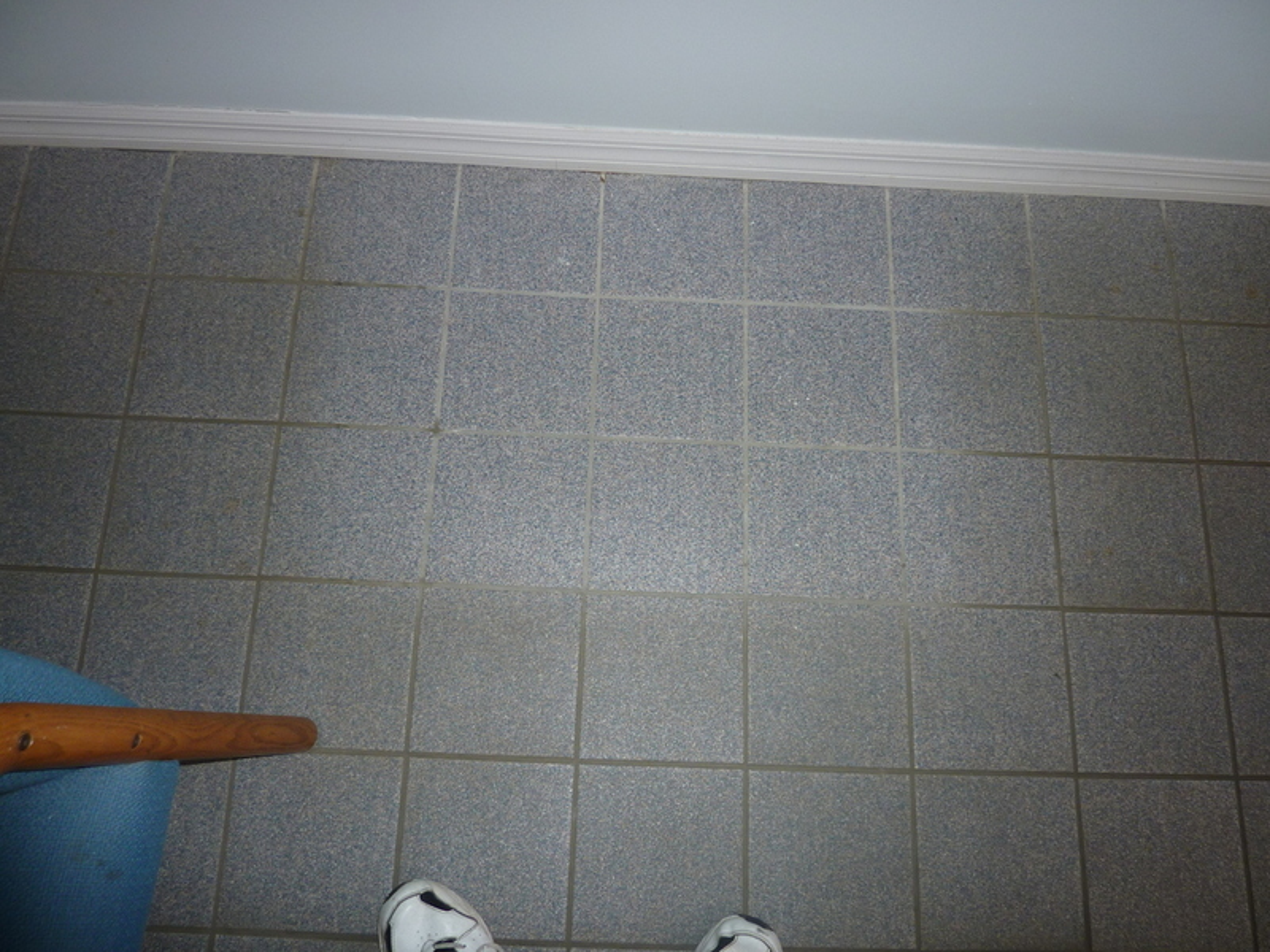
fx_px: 917
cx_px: 635
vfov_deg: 54.9
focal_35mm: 25
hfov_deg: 69.4
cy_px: 476
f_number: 3.3
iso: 100
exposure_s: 1/30
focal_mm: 4.1
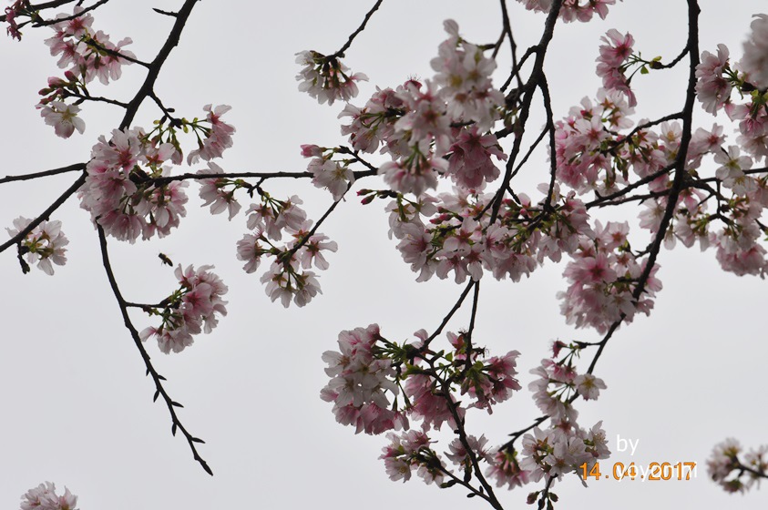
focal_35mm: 183
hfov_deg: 11.2
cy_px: 255
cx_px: 384
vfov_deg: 7.5
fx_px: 3899
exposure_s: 1/500
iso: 200
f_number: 11
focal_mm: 122
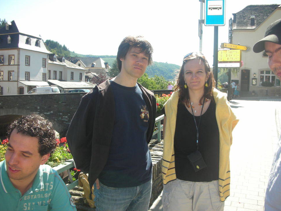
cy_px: 104
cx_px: 142
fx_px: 300
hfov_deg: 50.2
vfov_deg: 38.6
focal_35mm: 37
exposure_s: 1/229
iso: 50
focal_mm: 5.8
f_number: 3
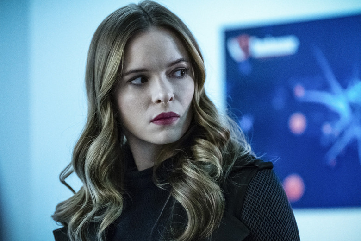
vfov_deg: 8.3
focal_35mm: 166
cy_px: 120
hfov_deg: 12.4
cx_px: 180
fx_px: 1664
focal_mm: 110.6
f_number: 2.8
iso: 8000
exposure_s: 1/160
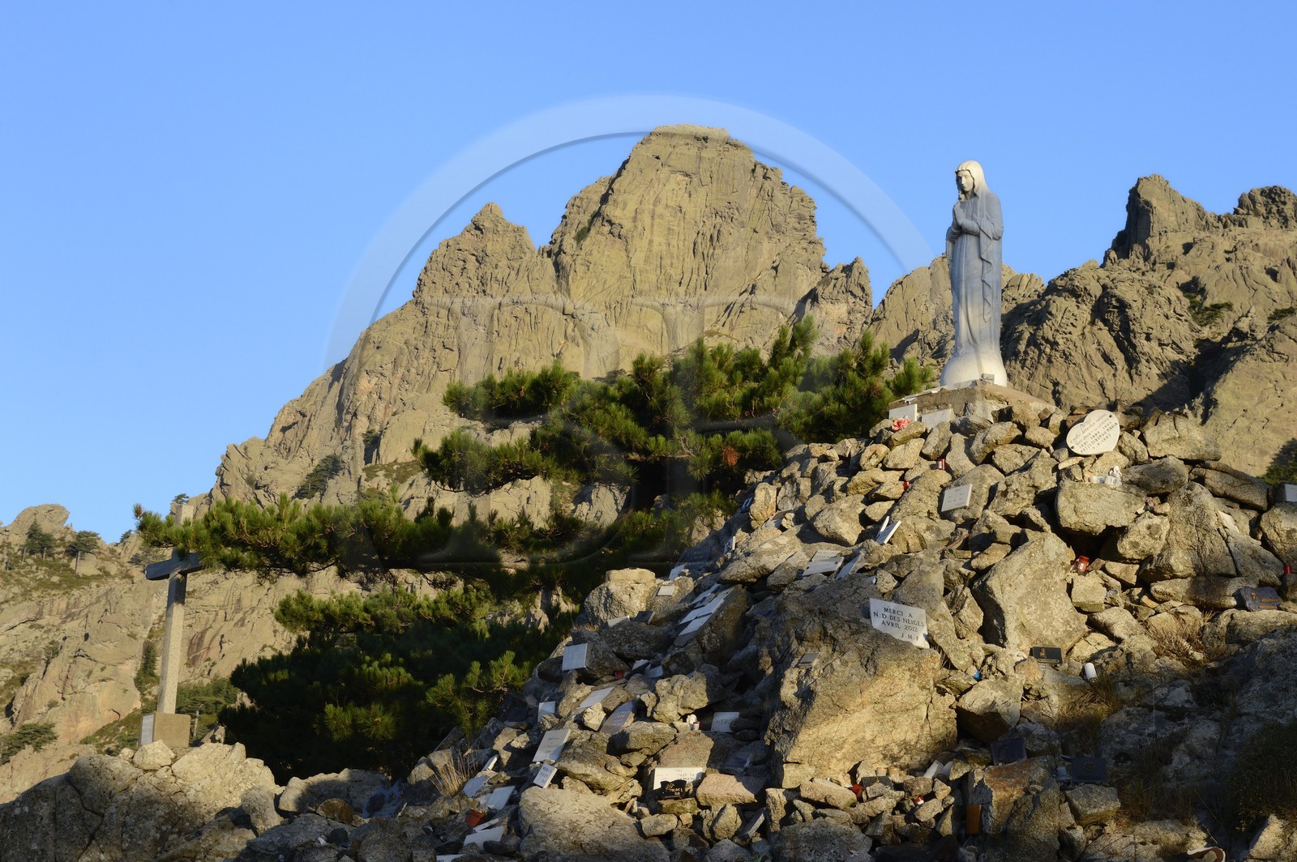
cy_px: 431
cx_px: 648
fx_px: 2520
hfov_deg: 28.9
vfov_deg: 19.4
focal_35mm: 70
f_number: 16
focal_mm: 70
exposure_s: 1/160
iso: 400
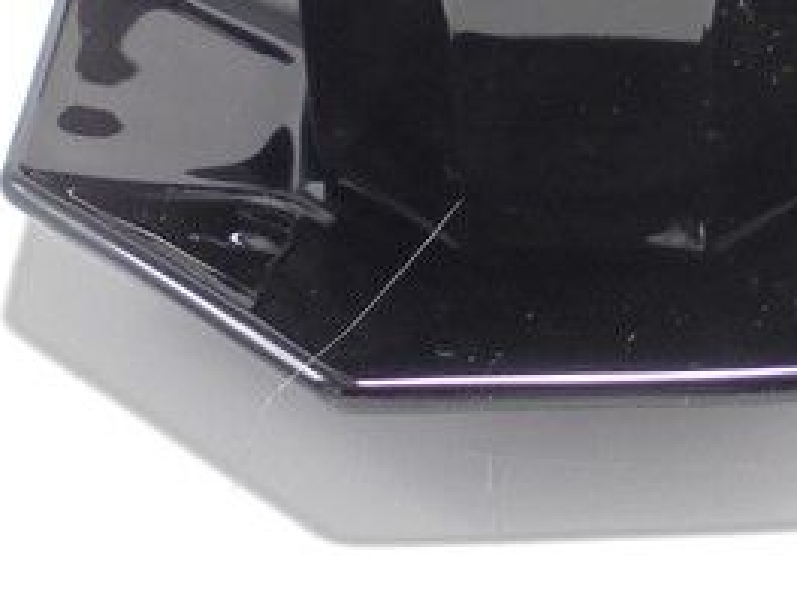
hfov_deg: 16.8
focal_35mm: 116
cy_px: -285
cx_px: 643
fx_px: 2671
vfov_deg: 12.2
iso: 160
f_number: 4
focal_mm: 6.1
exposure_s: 1/30
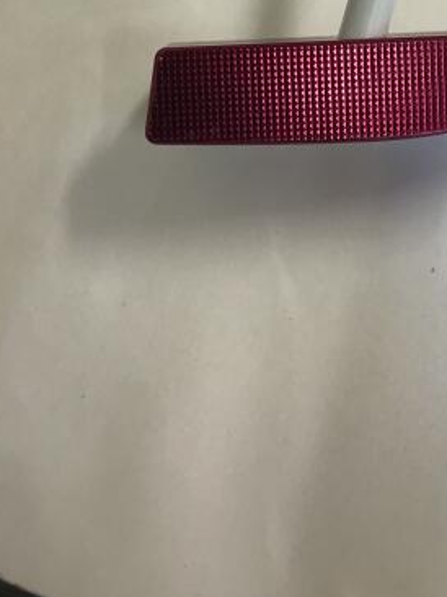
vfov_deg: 30.0
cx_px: 325
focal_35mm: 61
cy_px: 33
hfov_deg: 23.8
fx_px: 1051
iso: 80
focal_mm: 3.3
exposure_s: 1/33
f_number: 2.4
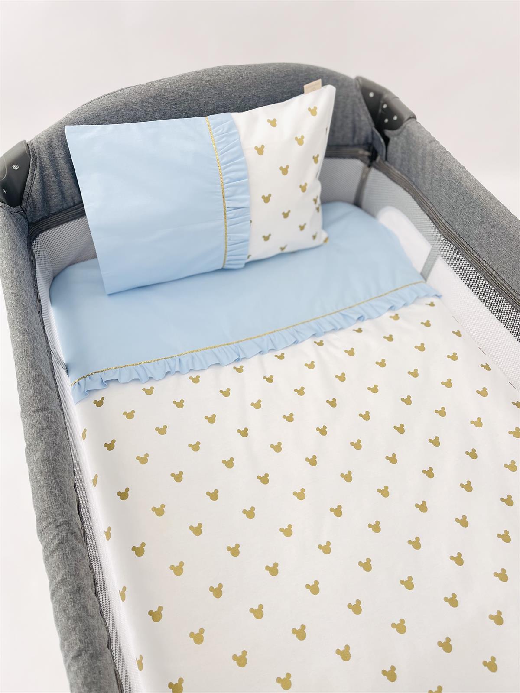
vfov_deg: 67.3
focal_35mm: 26
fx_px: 521
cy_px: 346
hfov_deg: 53.1
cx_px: 260
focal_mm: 5.1
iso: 64
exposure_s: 1/121
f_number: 1.6
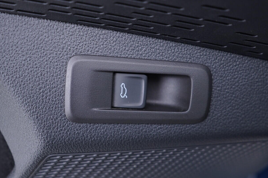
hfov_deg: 45.4
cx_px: 134
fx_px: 320
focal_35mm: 43
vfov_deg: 31.2
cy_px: 83
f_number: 2.8
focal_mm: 24
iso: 320
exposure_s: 1/40
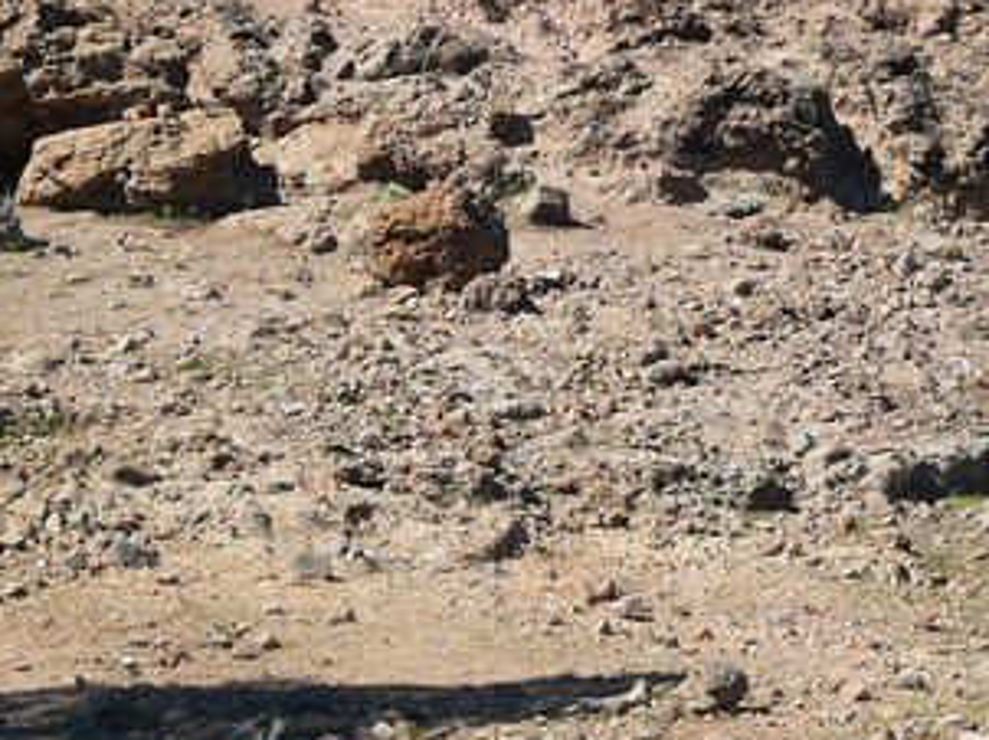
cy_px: -29
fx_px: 5538
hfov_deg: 10.2
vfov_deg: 7.6
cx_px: 491
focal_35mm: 194
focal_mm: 16.5
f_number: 3.2
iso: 100
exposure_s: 1/320
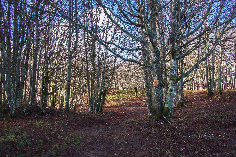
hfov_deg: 73.8
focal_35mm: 24
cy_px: 78
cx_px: 118
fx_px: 157
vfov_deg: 53.1
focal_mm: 16
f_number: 4
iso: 200
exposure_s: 1/160
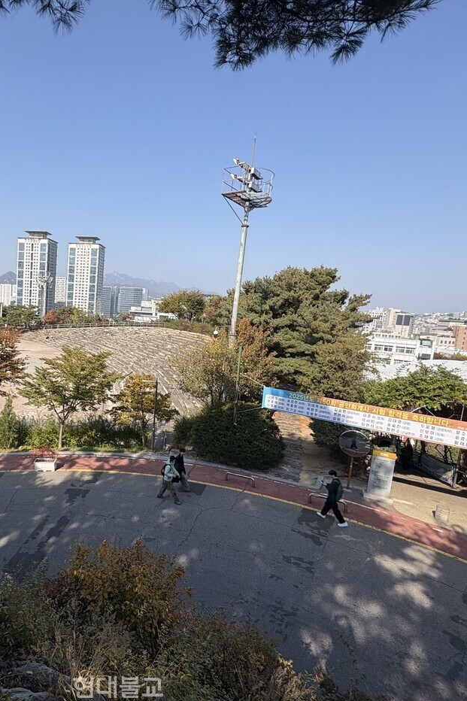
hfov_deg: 58.1
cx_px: 107
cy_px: 348
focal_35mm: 20
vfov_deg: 84.0
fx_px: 389
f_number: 2.2
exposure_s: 1/1420
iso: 50
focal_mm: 2.22
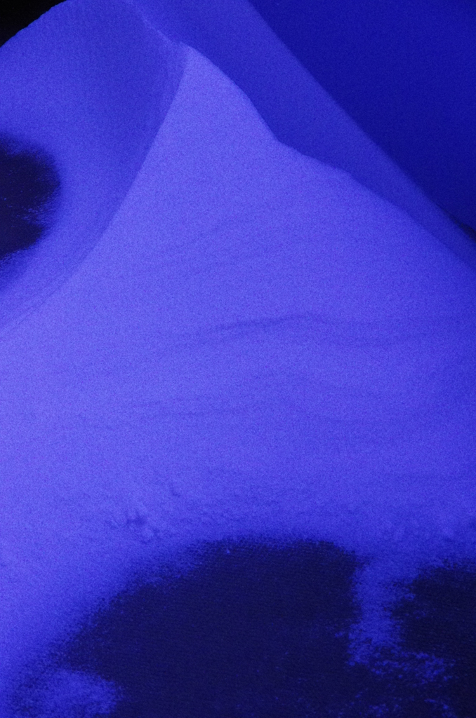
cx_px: 238
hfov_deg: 13.4
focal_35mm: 102
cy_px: 359
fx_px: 2032
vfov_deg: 20.1
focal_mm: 68
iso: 6400
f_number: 11
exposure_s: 1/1250
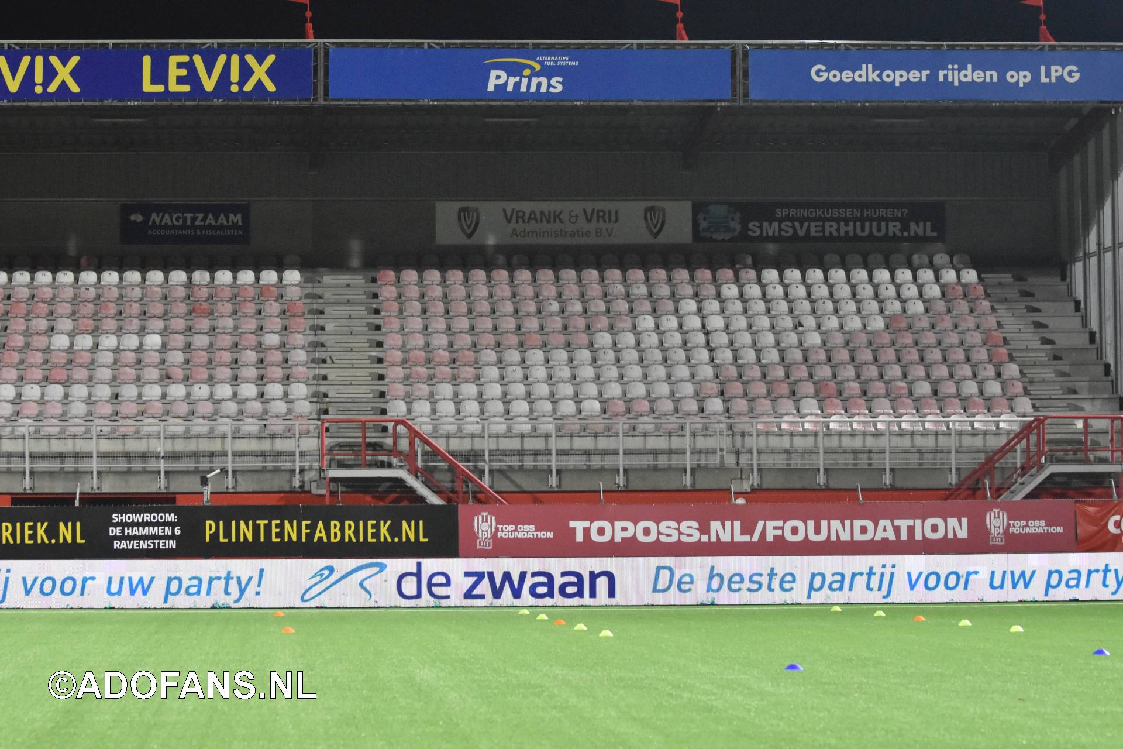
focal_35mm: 105
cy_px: 374
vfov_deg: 13.0
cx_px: 562
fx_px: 3275
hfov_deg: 19.5
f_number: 2.8
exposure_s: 1/400
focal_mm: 70
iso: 3200
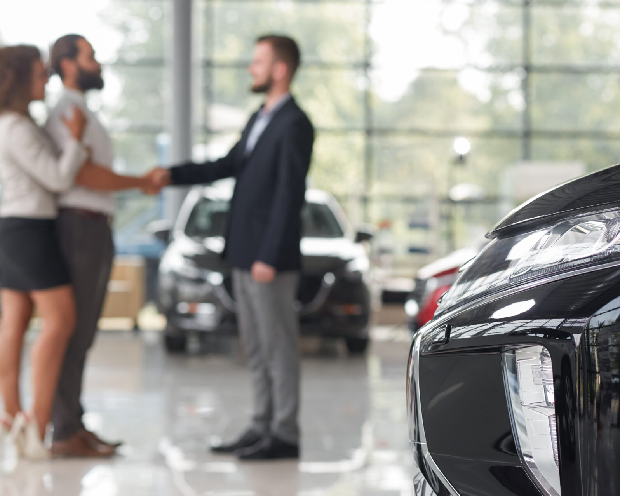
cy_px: 248
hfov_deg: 20.0
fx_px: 1762
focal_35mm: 96
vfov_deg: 16.0
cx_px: 330
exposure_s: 1/250
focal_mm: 85
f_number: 4
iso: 500
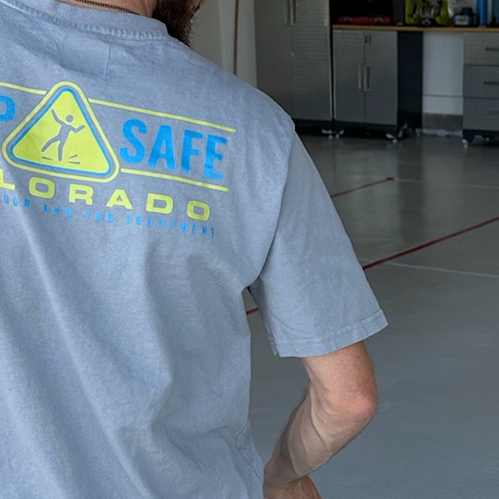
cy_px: 428
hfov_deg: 21.2
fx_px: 1321
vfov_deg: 21.0
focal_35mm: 81
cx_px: 364
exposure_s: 1/390
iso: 80
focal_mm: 6.86
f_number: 1.78
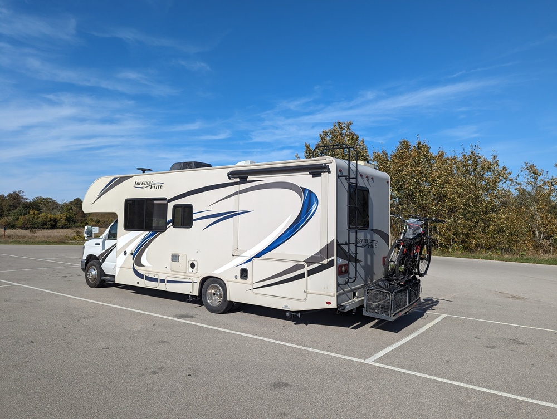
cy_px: 210
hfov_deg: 71.5
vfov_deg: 56.9
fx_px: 387
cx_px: 278
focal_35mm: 24
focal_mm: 6.81
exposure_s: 1/3058
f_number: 1.85
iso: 43
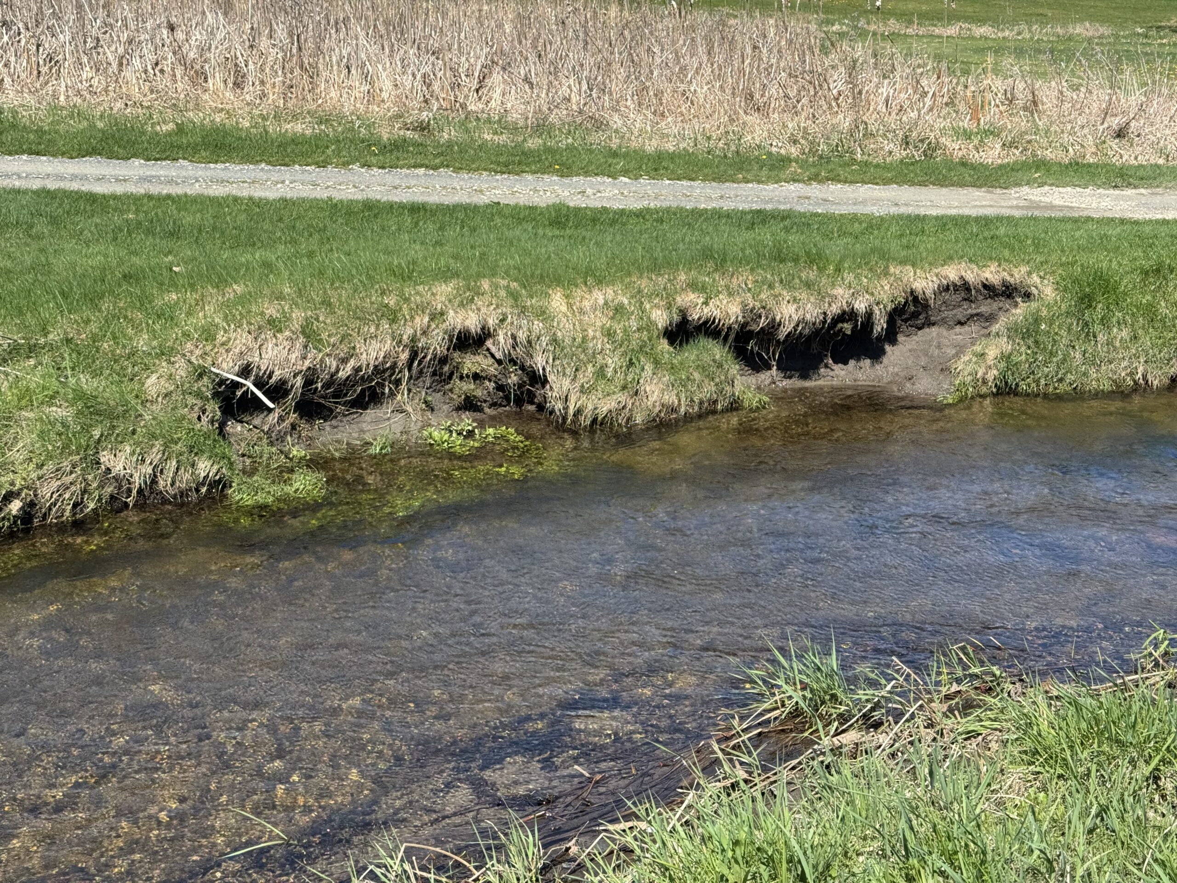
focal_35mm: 48
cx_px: 588
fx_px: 1632
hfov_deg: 39.7
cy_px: 442
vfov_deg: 30.3
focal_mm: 6.76
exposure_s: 1/2252
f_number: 1.78
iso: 64
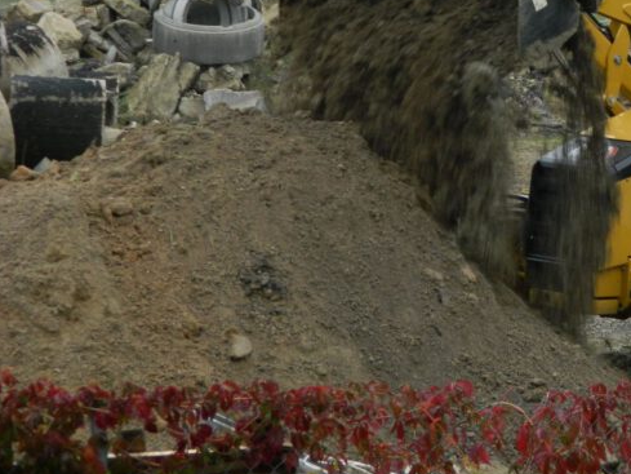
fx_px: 3209
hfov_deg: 11.1
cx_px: 658
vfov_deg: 8.4
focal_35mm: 176
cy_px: 138
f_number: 4.2
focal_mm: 15.1
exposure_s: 1/50
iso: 100
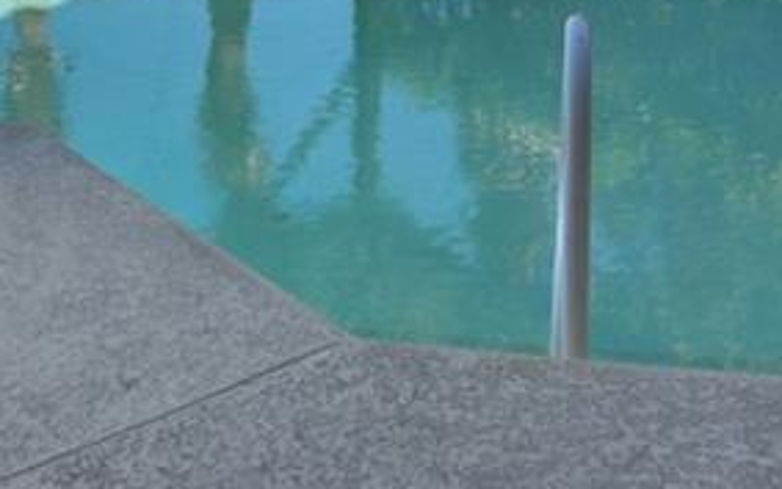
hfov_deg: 34.0
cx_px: 216
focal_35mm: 59
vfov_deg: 18.0
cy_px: -361
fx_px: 1258
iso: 400
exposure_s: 1/1250
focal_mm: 16
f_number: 9
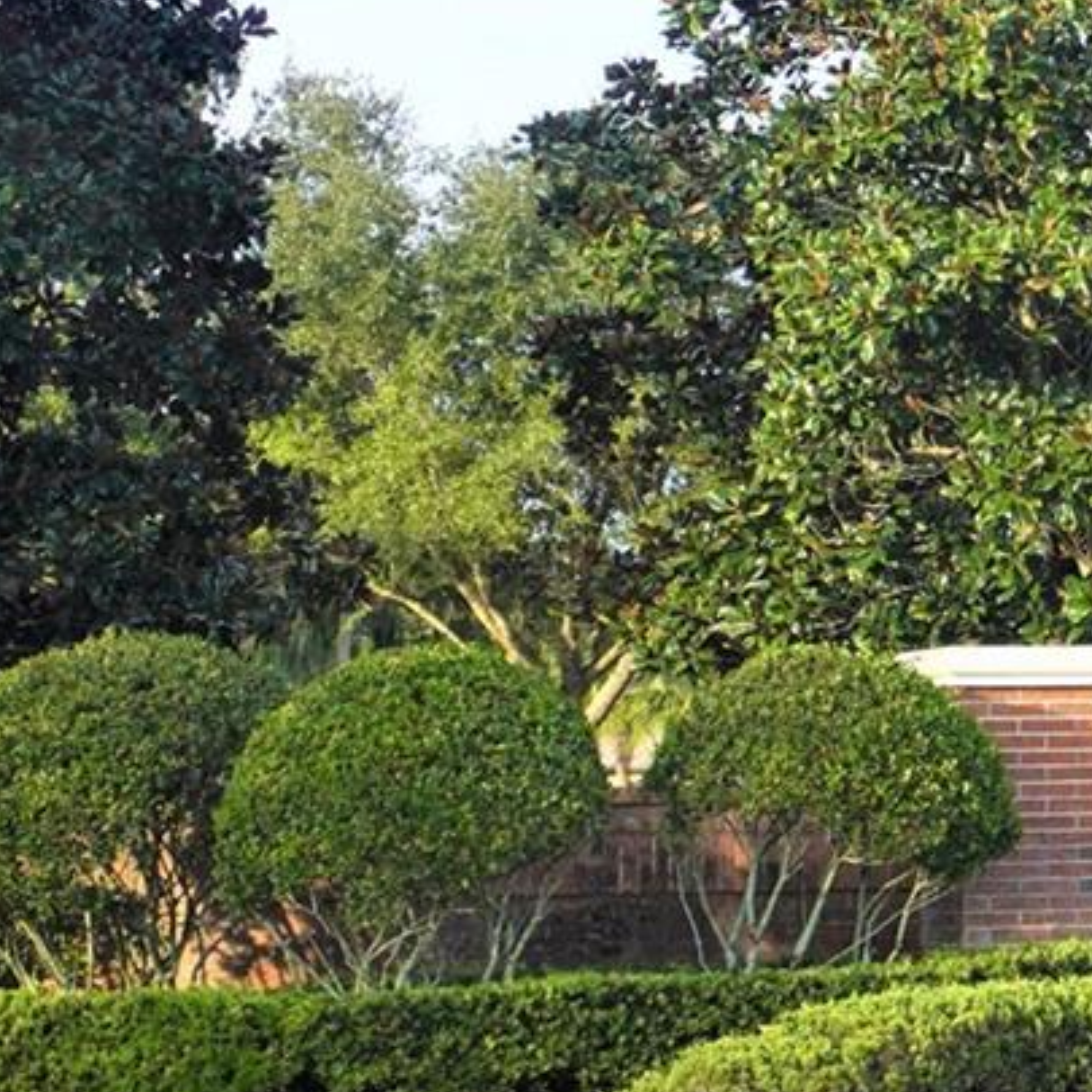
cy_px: 717
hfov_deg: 10.8
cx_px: 1971
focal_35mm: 151
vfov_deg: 11.6
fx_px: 5389
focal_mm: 30
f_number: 8
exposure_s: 1/100
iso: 100
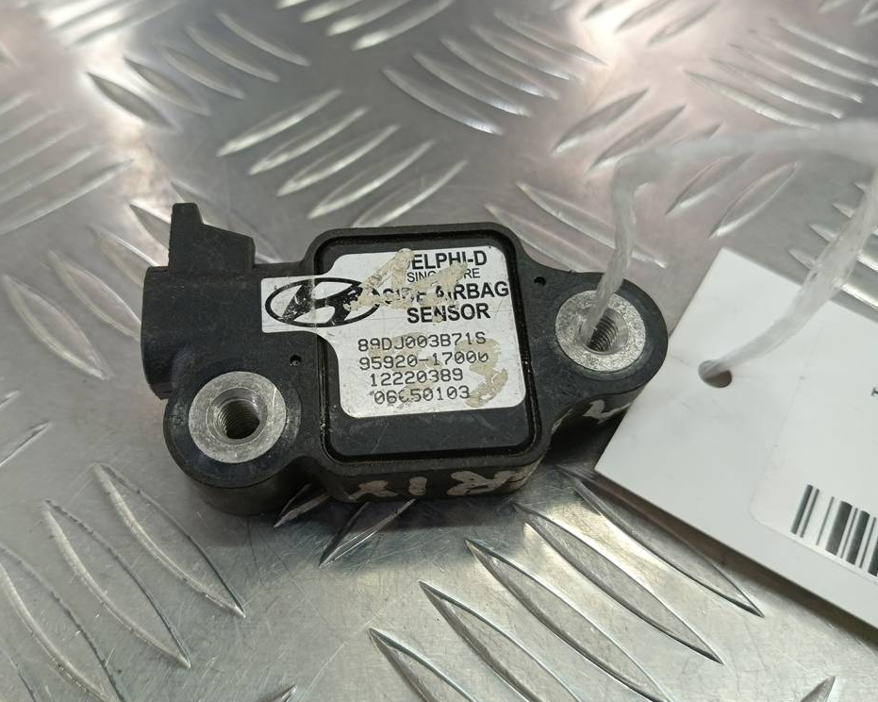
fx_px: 753
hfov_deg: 60.4
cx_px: 403
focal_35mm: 29
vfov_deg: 49.9
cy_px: 344
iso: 94
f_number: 1.6
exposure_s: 1/50
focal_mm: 4.11
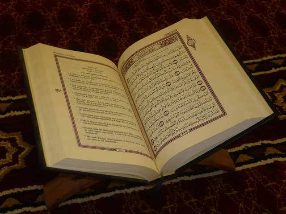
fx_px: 454
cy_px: 107
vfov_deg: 26.6
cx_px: 143
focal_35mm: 55
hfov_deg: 34.9
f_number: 3.5
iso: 100
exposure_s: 1/30
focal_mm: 9.1
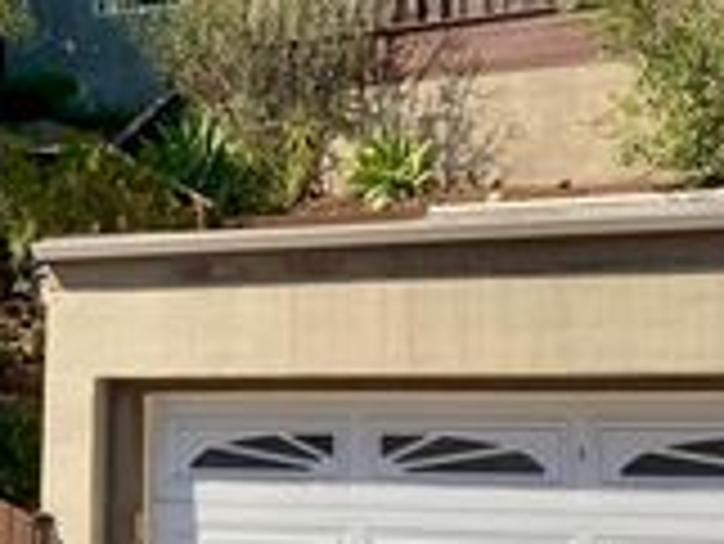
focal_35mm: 87
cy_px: 196
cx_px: 180
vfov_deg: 17.0
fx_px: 1821
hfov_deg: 22.3
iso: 20
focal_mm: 3.99
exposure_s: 1/1779
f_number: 1.8
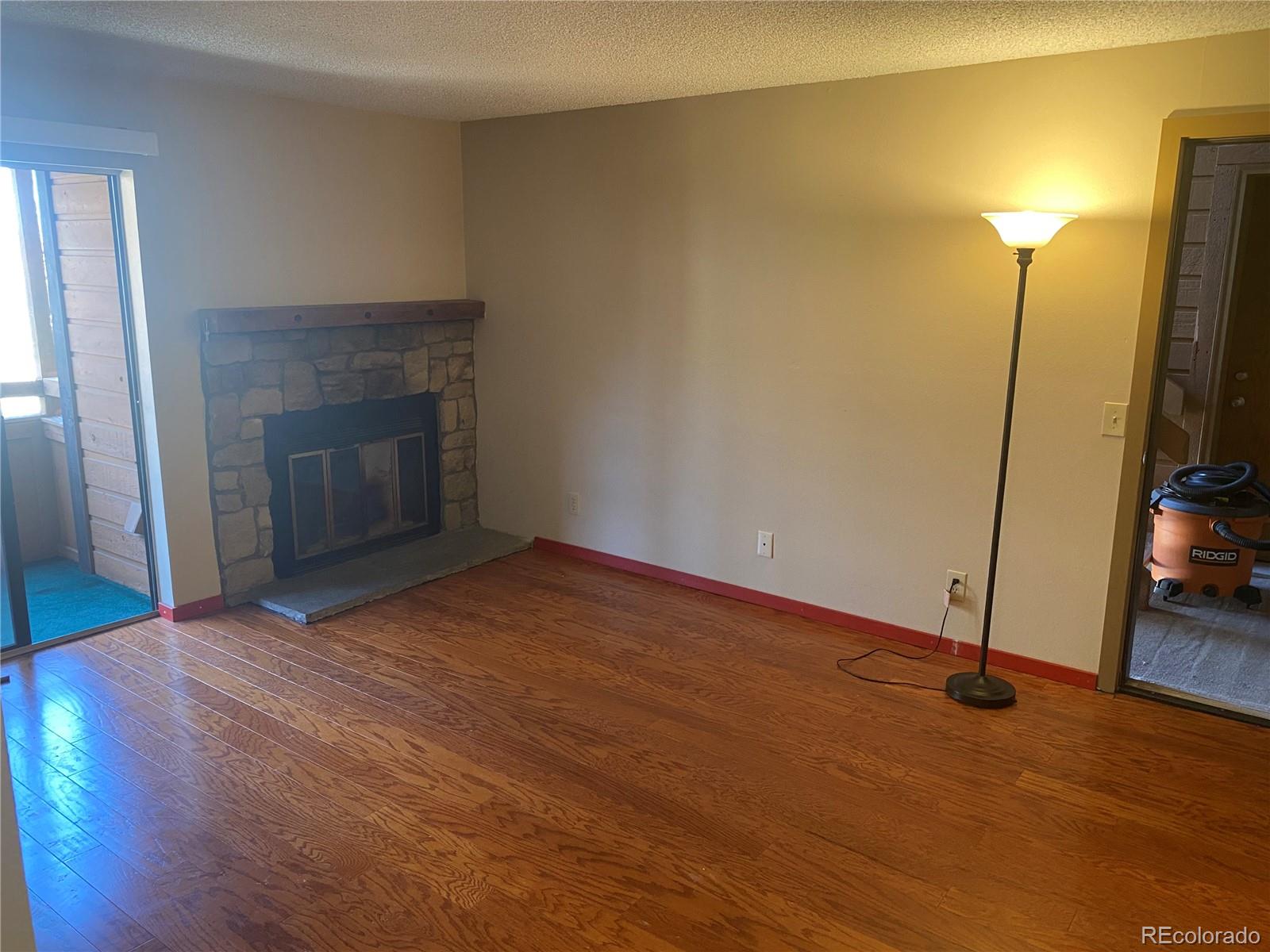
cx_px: 635
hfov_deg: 67.3
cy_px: 476
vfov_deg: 53.1
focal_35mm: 26
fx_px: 954
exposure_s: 1/60
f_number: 1.8
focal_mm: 4.25
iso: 250
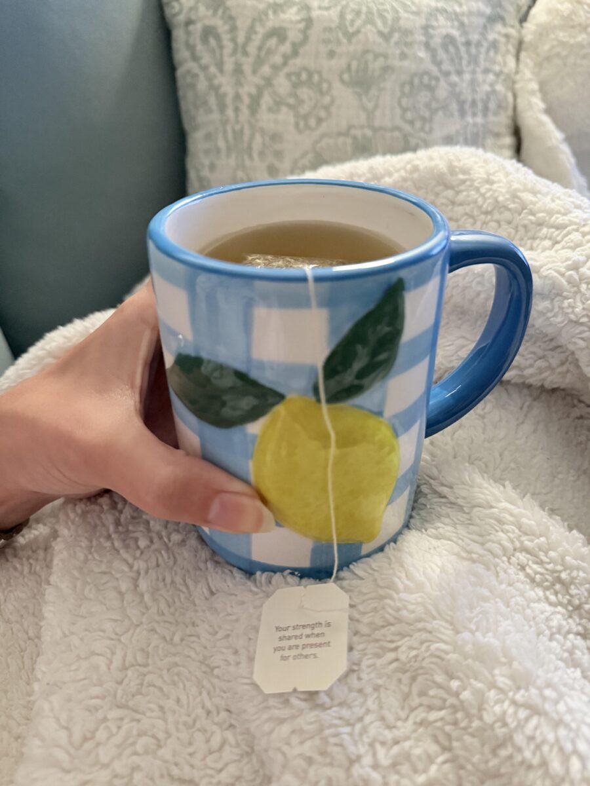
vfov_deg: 71.6
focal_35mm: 24
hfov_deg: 56.8
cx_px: 295
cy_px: 393
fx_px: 545
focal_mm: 6.76
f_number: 1.78
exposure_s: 1/60
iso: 640
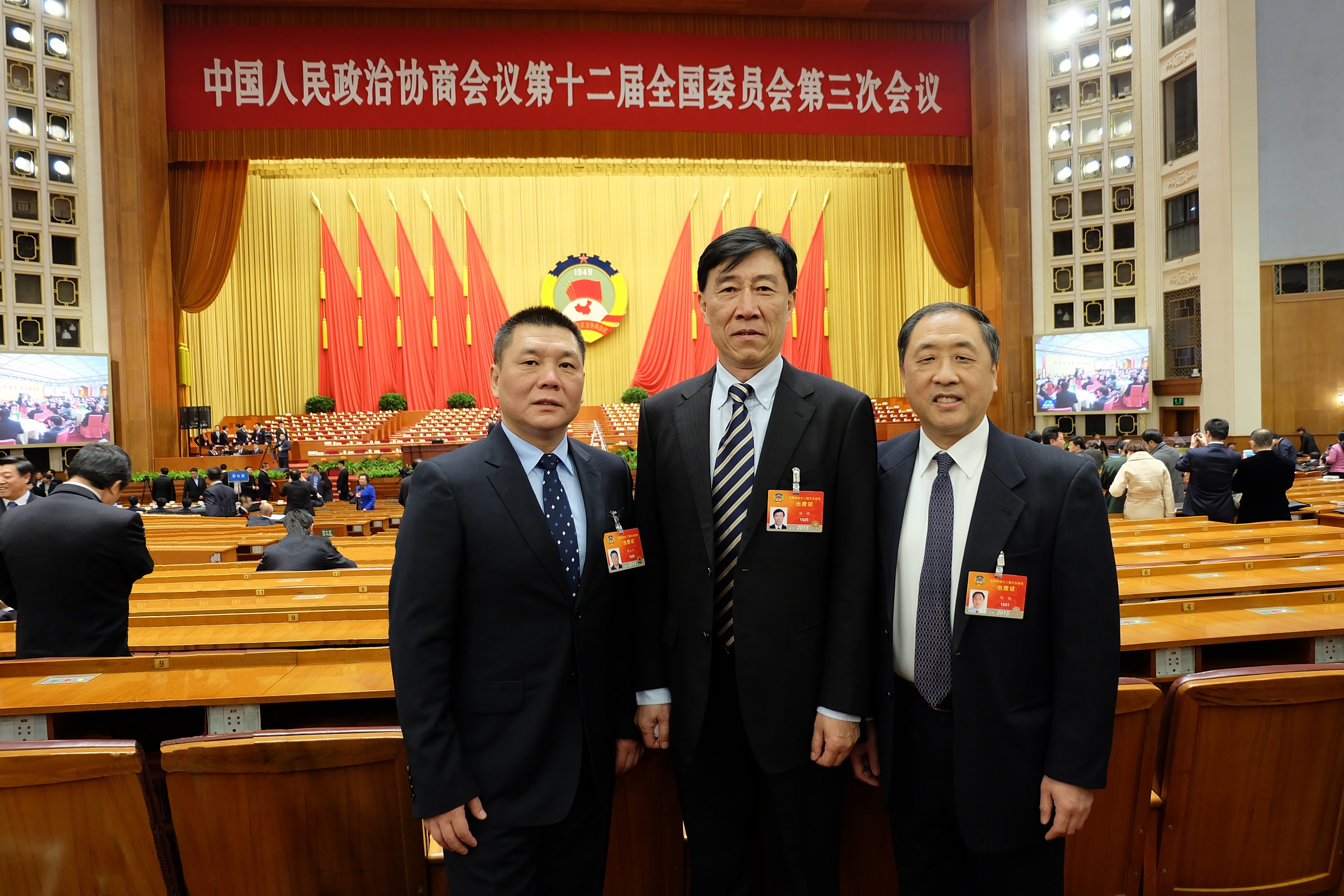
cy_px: 448
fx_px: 896
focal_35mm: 24
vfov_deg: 53.1
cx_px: 672
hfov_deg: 73.7
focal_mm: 16
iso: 800
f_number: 3.5
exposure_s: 1/27
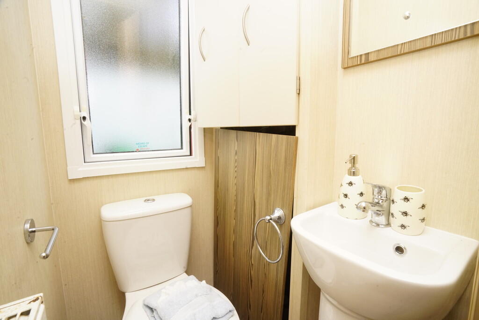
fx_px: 213
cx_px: 240
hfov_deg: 96.7
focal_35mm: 16
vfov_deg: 73.8
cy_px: 160
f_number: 18
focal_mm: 16
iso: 2000
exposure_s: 1/60
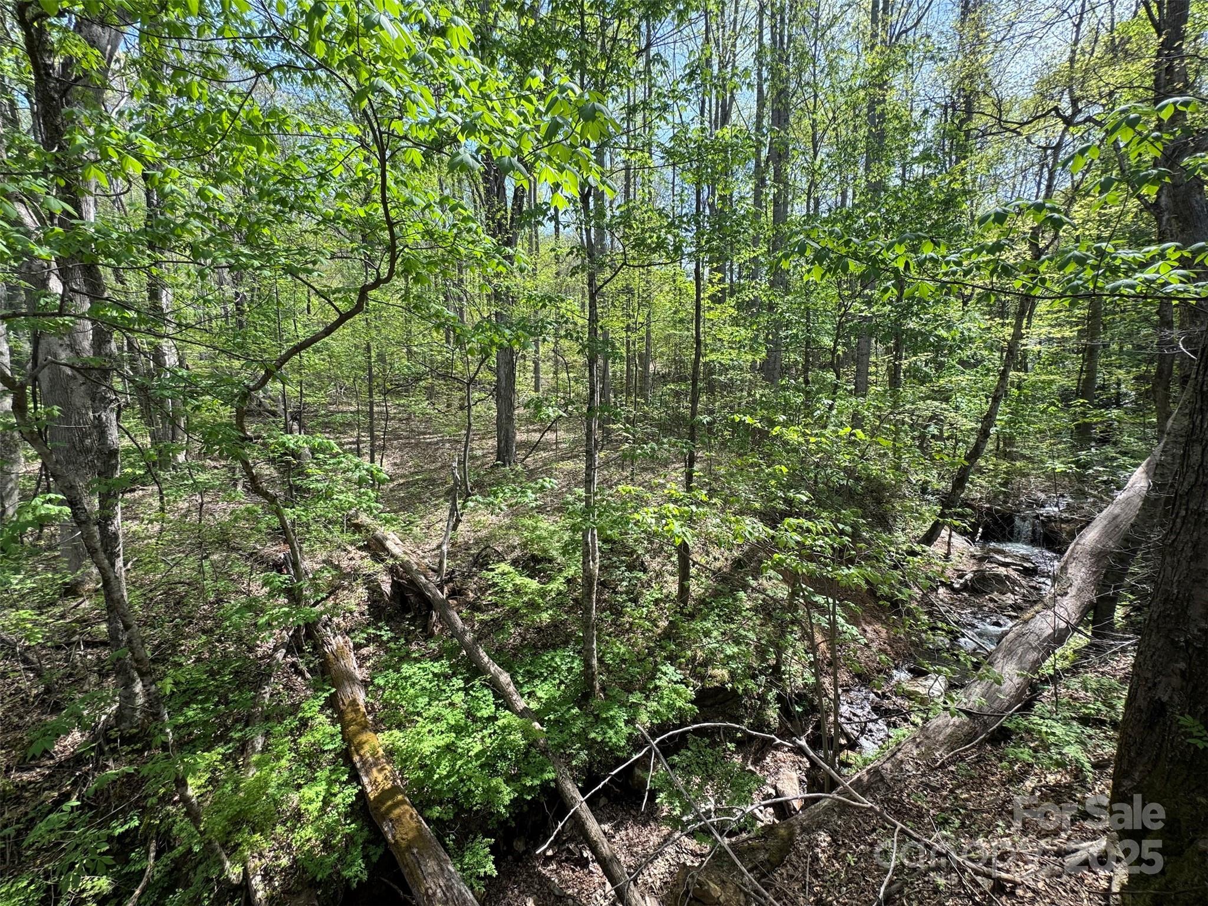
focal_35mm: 14
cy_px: 453
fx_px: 489
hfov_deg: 102.1
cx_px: 604
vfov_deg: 85.7
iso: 40
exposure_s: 1/314
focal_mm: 2.22
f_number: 2.2
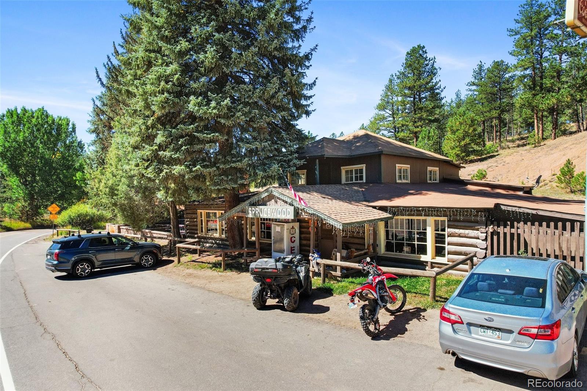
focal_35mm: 22
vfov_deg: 57.2
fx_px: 359
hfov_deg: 78.6
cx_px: 294
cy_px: 196
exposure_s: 1/2000
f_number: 2.8
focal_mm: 8.38
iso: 200
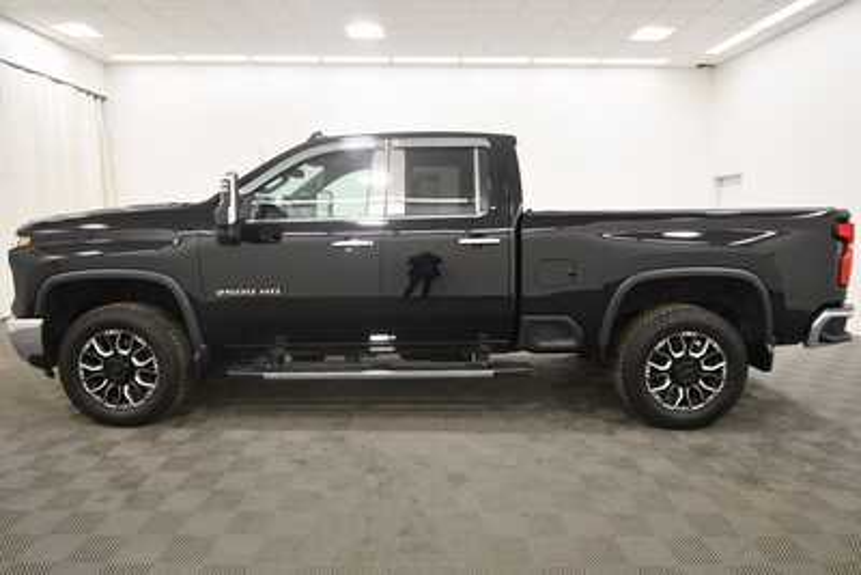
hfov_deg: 81.2
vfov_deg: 59.5
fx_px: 502
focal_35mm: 21
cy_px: 288
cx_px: 430
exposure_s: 1/125
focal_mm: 14
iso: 1000
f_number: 5
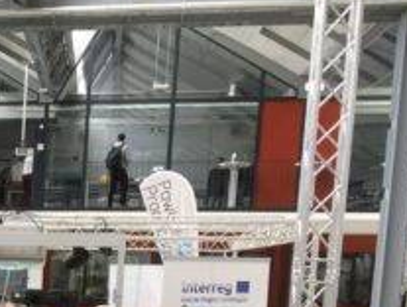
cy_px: 459
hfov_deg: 19.4
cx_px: -155
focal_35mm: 91
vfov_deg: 15.1
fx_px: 1072
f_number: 2.2
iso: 32
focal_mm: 4.15
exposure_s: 1/33
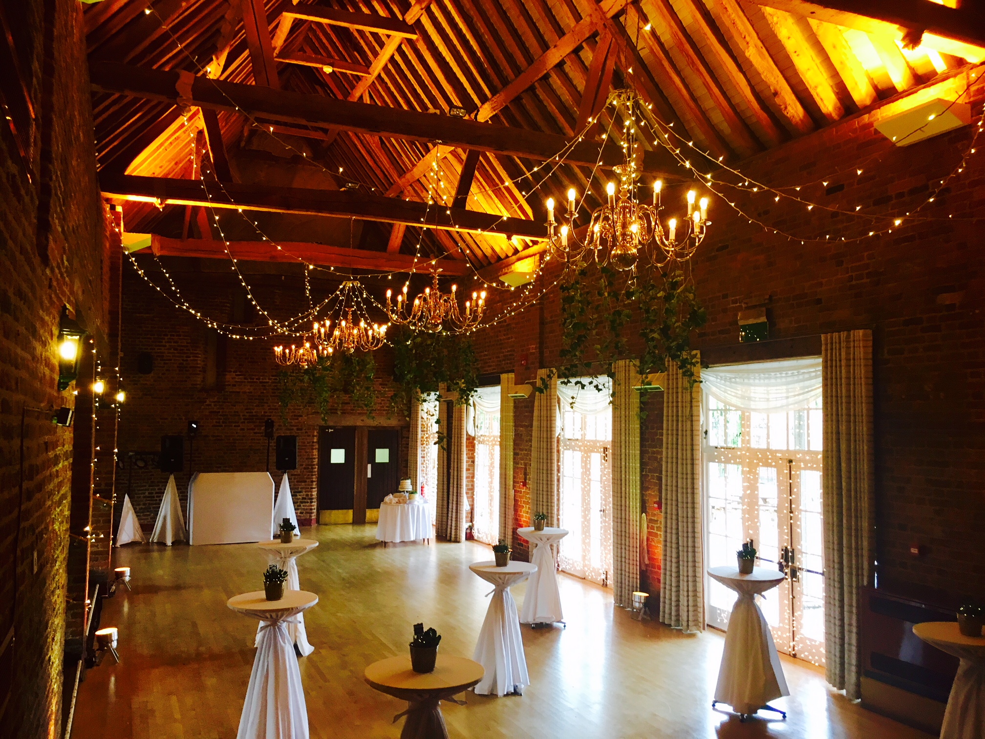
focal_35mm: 29
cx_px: 492
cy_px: 370
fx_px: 825
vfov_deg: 48.2
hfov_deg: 61.7
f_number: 2.2
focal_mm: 4.15
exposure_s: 1/33
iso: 125
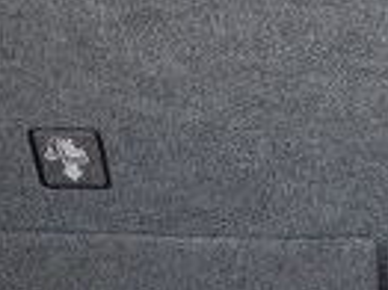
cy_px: 124
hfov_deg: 12.4
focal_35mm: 153
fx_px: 1713
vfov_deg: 9.7
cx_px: 561
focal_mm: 5.43
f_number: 1.89
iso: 50
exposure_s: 1/530
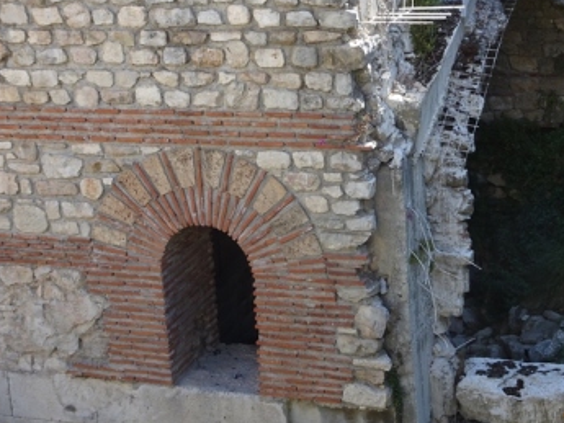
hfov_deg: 23.2
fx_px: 1369
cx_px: 332
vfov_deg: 17.6
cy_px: 171
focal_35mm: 84
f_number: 4.5
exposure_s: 1/100
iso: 80
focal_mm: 9.87
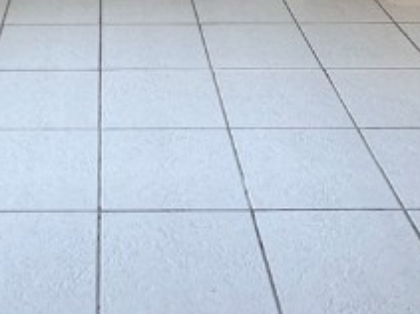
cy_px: -209
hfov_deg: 28.1
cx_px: 98
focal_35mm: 68
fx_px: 825
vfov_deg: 18.2
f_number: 2.2
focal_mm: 2.22
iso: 100
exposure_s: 1/120
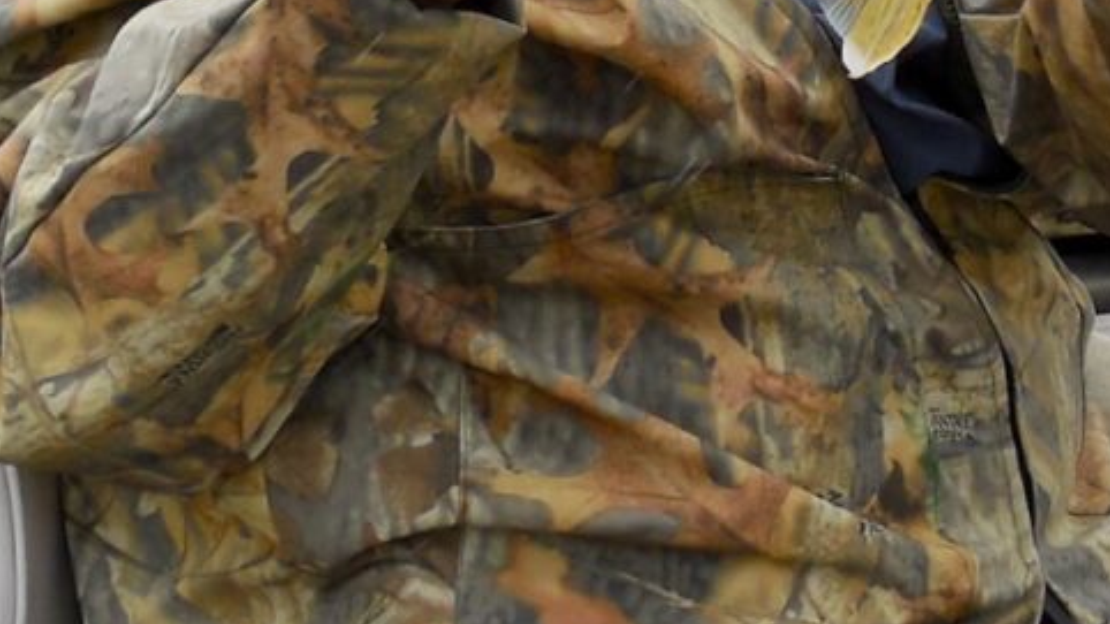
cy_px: -213
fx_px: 2384
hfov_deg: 26.2
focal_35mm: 81
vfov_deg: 14.2
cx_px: 608
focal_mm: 6.3
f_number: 3.7
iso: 125
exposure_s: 1/500
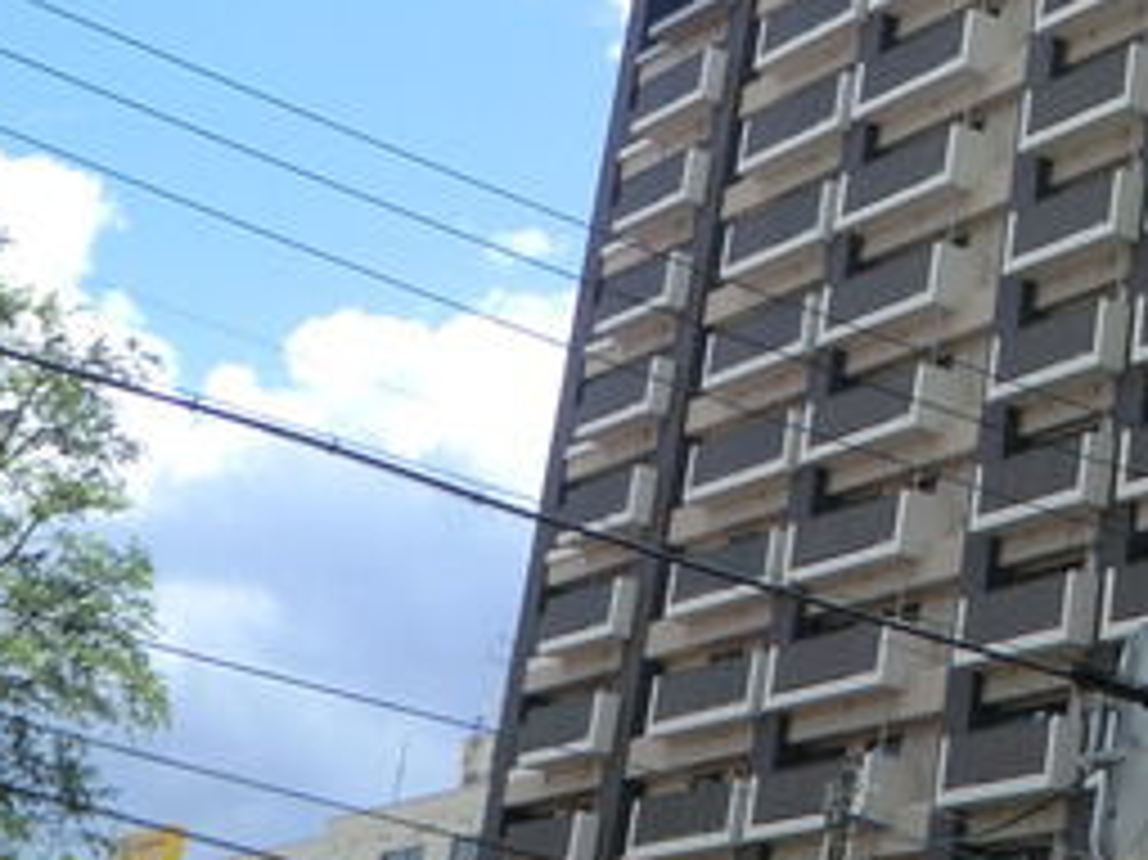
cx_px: 1288
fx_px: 3116
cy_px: 104
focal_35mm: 94
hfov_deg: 19.9
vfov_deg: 15.5
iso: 64
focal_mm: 7.1
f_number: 3.8
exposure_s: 1/400
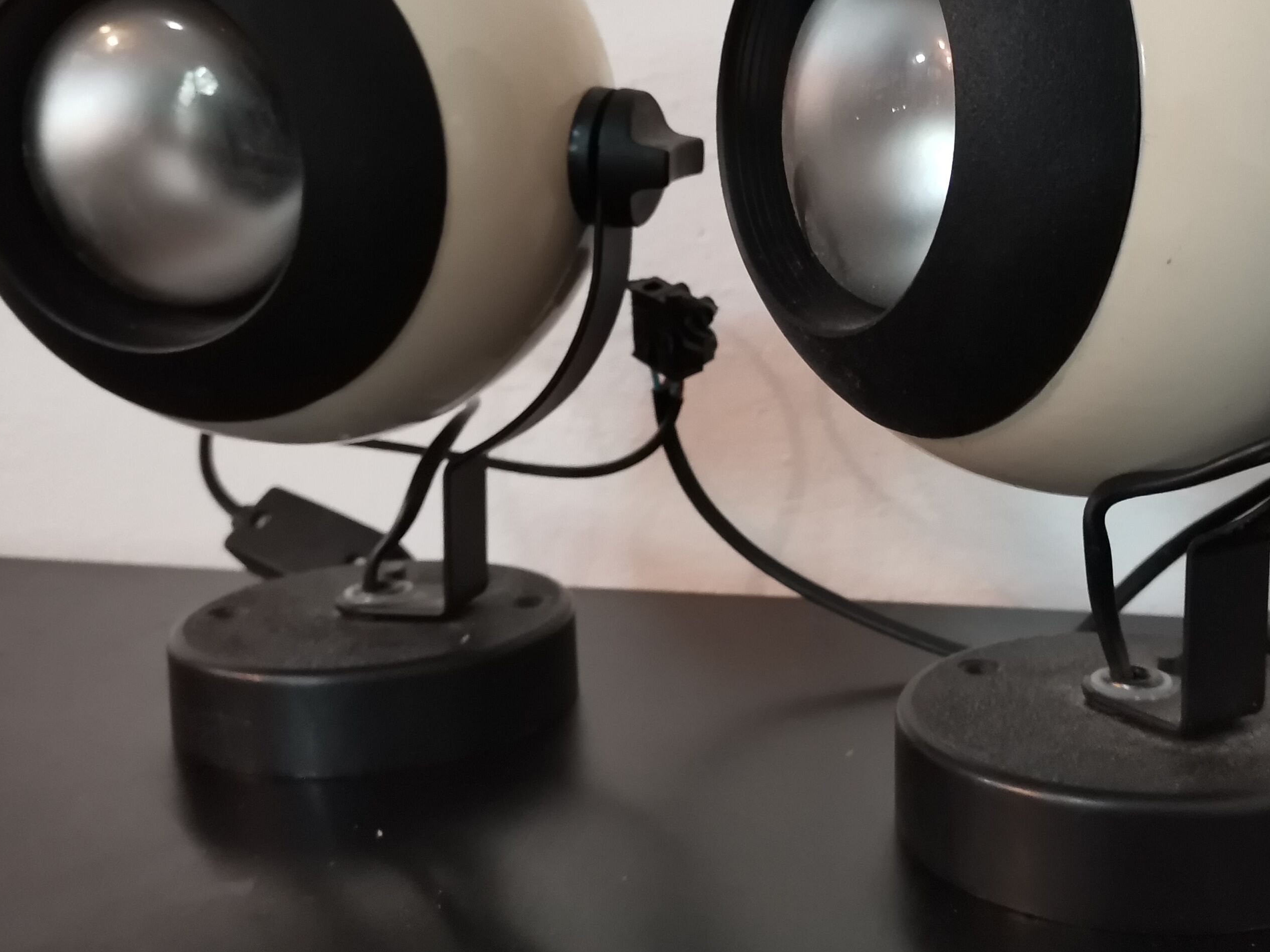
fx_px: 1504
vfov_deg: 34.9
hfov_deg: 45.2
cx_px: 825
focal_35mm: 41
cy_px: 348
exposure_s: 1/25
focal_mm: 4.75
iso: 1000
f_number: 1.8
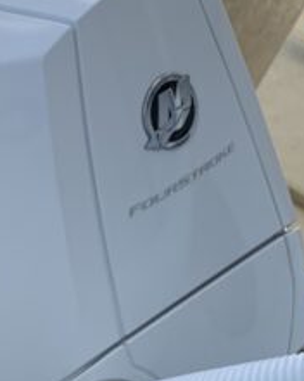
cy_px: 571
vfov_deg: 17.3
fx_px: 1125
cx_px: -174
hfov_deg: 14.2
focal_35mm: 100
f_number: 1.8
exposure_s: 1/1368
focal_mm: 4.25
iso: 25
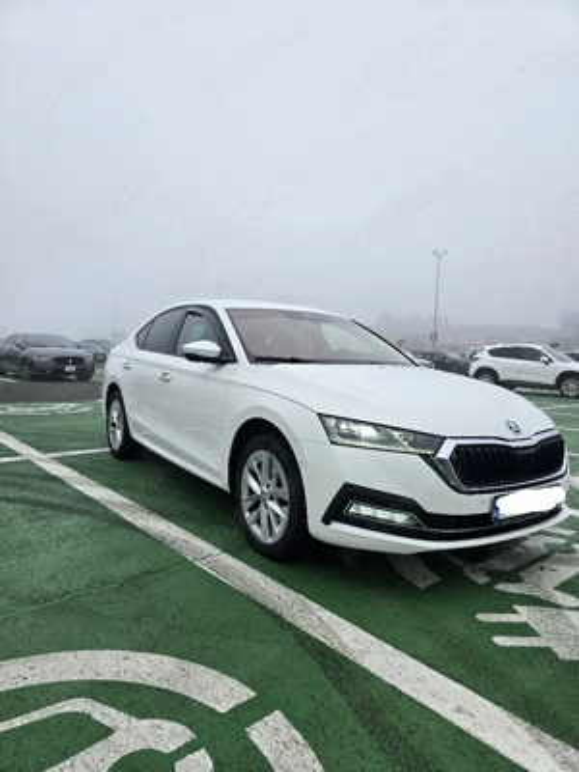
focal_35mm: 23
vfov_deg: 73.9
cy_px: 386
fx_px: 513
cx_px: 290
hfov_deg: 58.9
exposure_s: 1/204
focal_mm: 6.3
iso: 12
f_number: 1.7
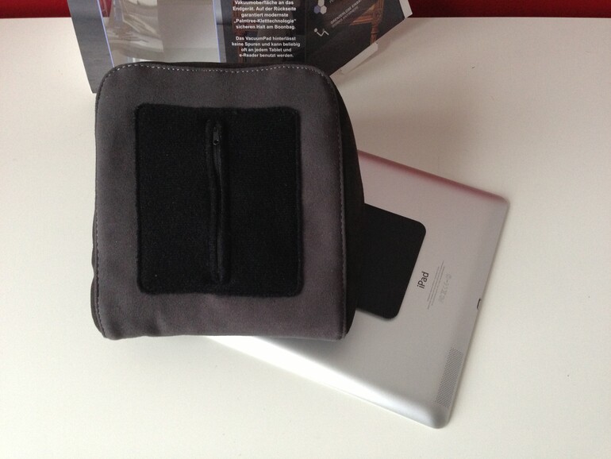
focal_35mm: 33
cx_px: 306
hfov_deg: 55.3
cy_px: 230
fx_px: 583
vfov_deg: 43.0
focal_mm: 4.13
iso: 250
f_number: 2.4
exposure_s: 1/20
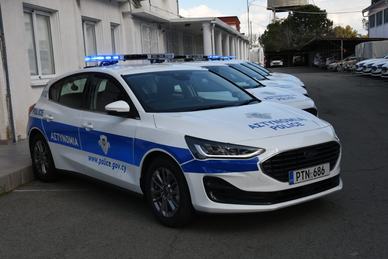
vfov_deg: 28.1
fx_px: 517
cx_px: 194
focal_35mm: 48
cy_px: 130
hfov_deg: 41.1
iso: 160
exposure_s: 1/250
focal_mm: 32
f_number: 9
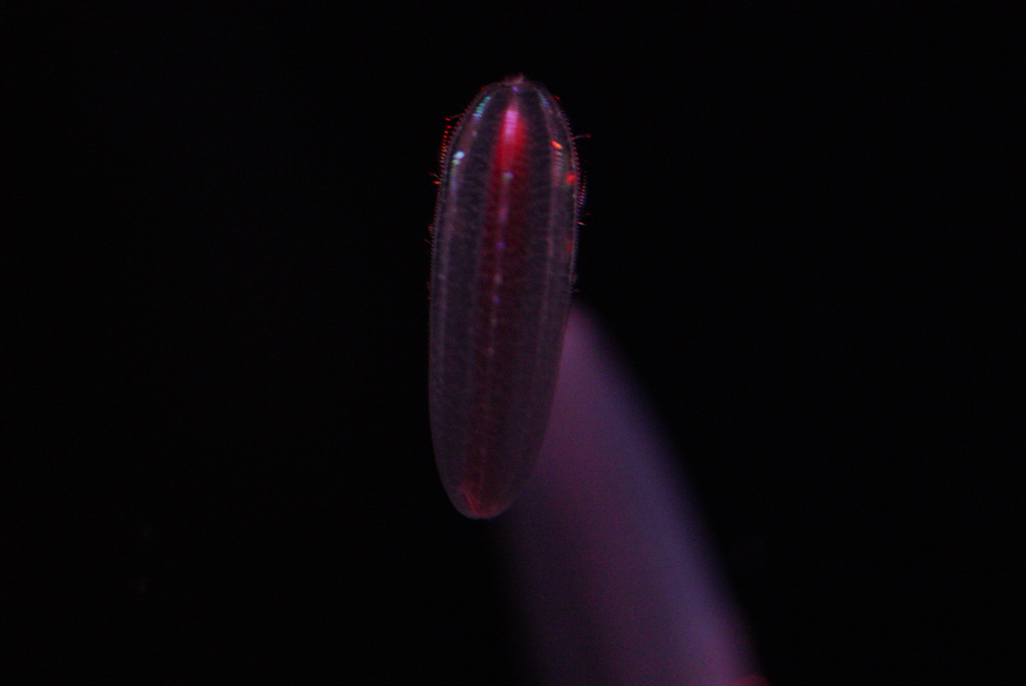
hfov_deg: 15.2
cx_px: 513
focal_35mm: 135
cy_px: 343
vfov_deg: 10.2
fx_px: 3850
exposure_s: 1/160
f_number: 2.8
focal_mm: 90
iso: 6400
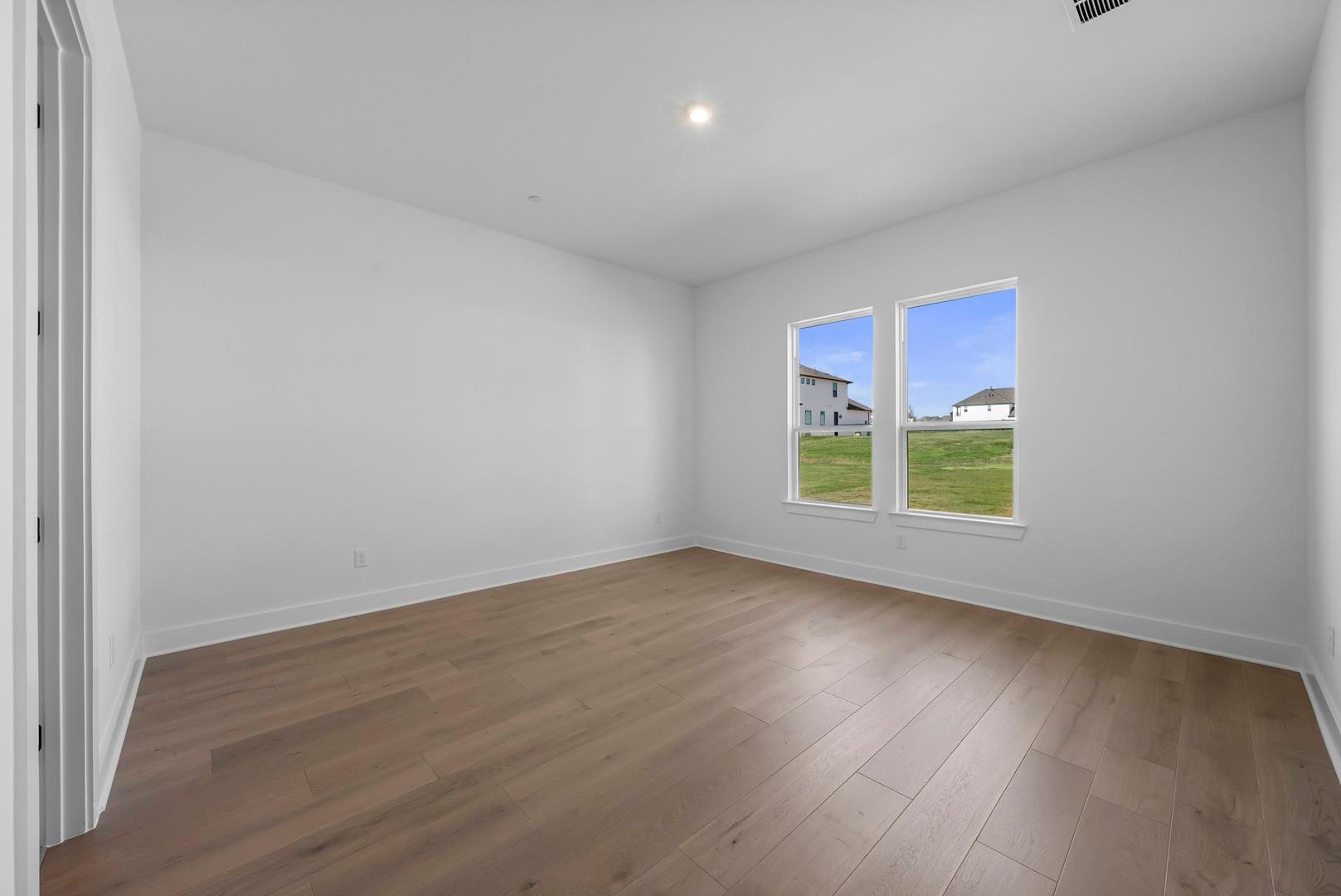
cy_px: 448
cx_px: 670
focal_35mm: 13
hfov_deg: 108.3
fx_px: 484
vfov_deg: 85.5
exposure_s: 1/5
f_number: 11
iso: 640
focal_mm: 13
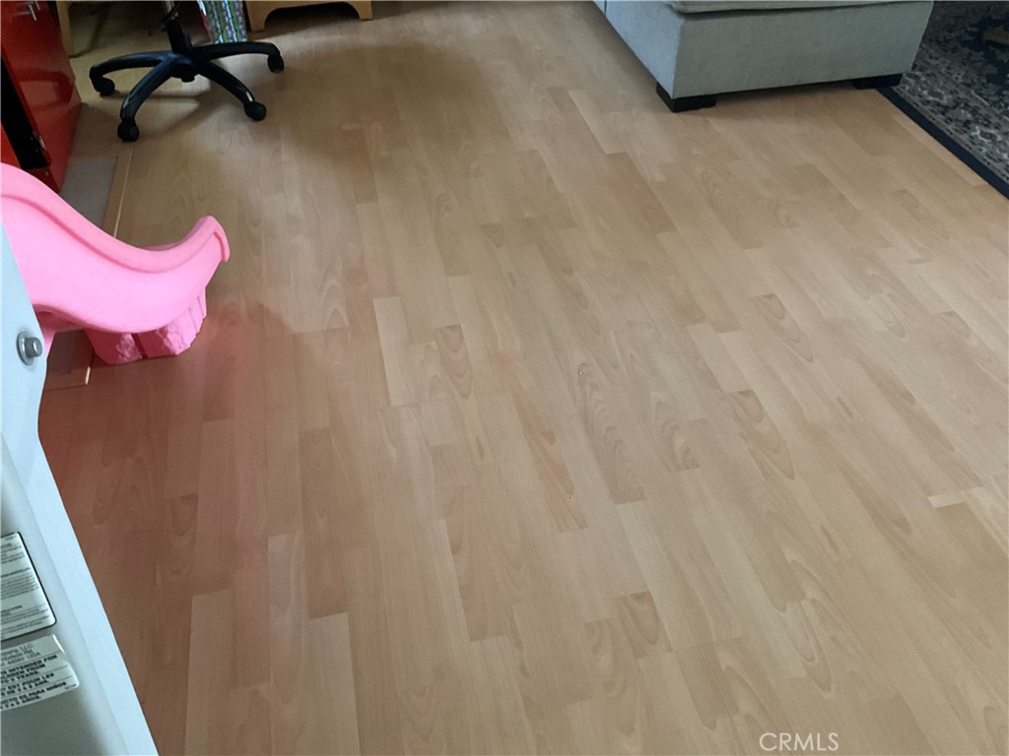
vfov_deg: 48.2
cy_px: 378
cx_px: 504
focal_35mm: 29
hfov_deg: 61.7
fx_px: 845
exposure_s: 1/31
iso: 320
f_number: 1.8
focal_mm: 3
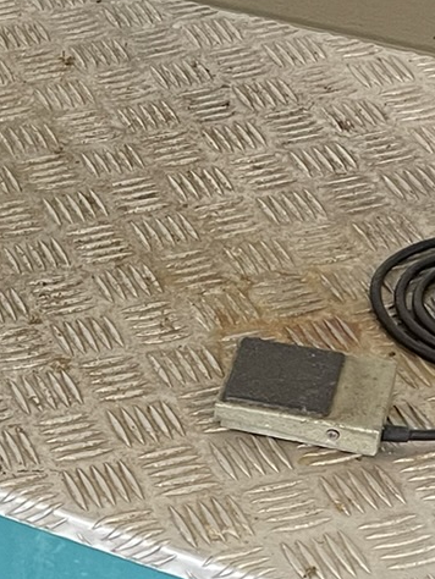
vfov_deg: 18.0
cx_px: -181
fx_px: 1808
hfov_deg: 13.1
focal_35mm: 108
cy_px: 465
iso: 250
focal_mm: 5.1
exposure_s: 1/50
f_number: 1.6
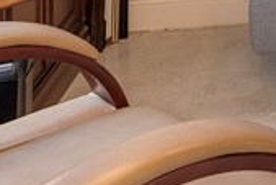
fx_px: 961
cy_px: -341
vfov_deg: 9.1
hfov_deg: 13.4
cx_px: 594
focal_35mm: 125
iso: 320
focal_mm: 13
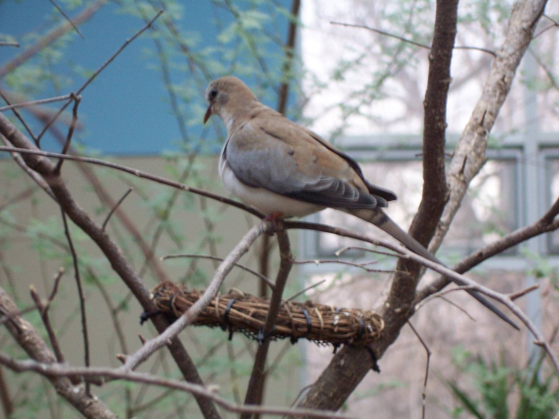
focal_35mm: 146
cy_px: 210
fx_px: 2358
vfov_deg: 10.2
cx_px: 280
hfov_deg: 13.5
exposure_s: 1/30
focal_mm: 25.1
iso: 140
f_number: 4.8
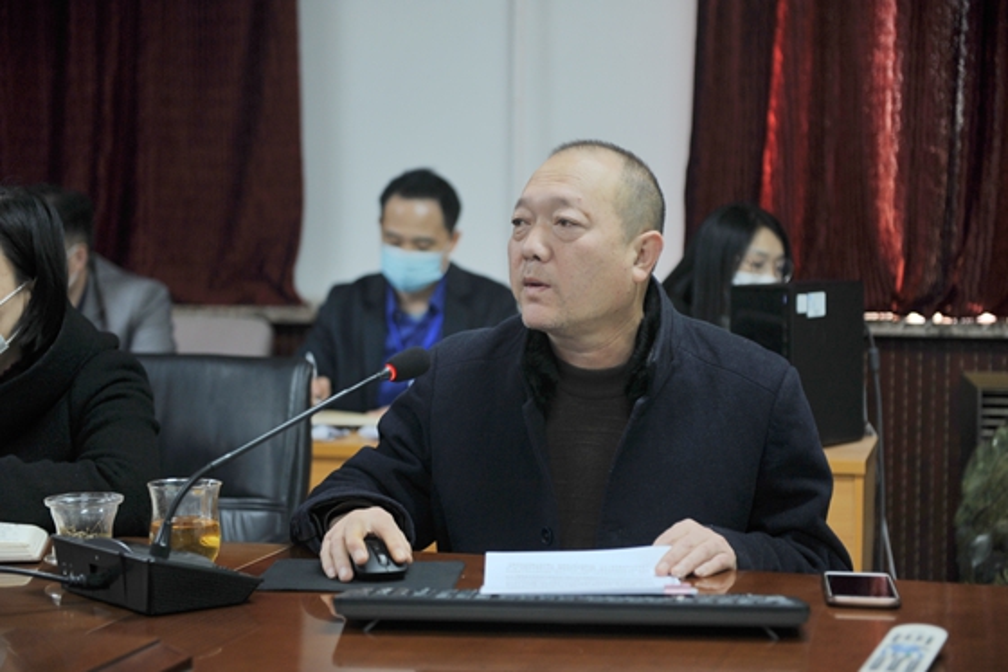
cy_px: 336
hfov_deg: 28.9
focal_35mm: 70
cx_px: 504
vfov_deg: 19.4
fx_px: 1959
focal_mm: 70
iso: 500
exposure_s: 1/80
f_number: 2.8
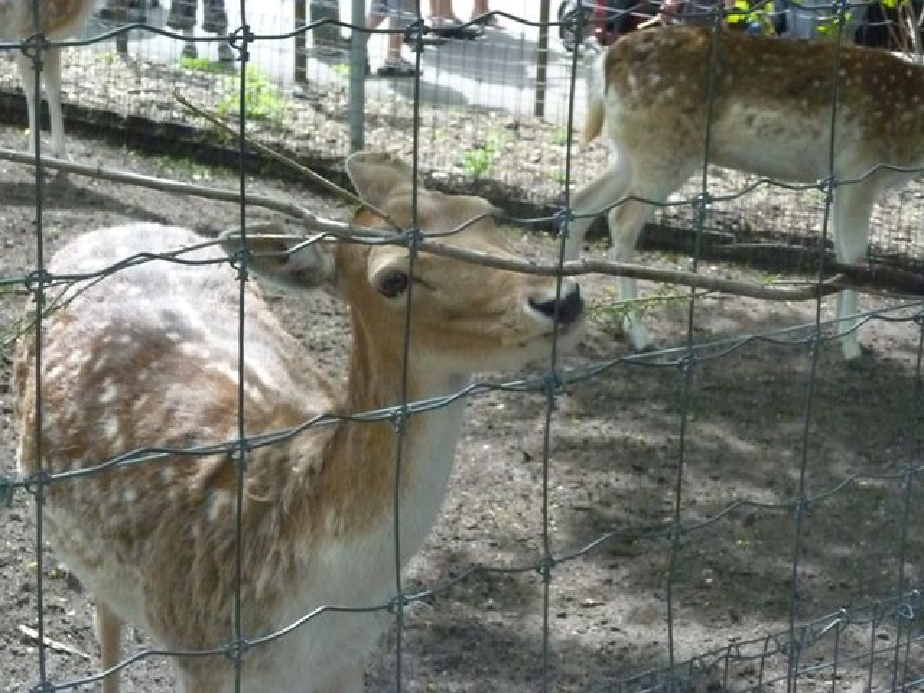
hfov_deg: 25.7
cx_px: 462
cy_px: 346
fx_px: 2029
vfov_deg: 19.4
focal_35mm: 76
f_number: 16
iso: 1600
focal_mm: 13.6
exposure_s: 1/160
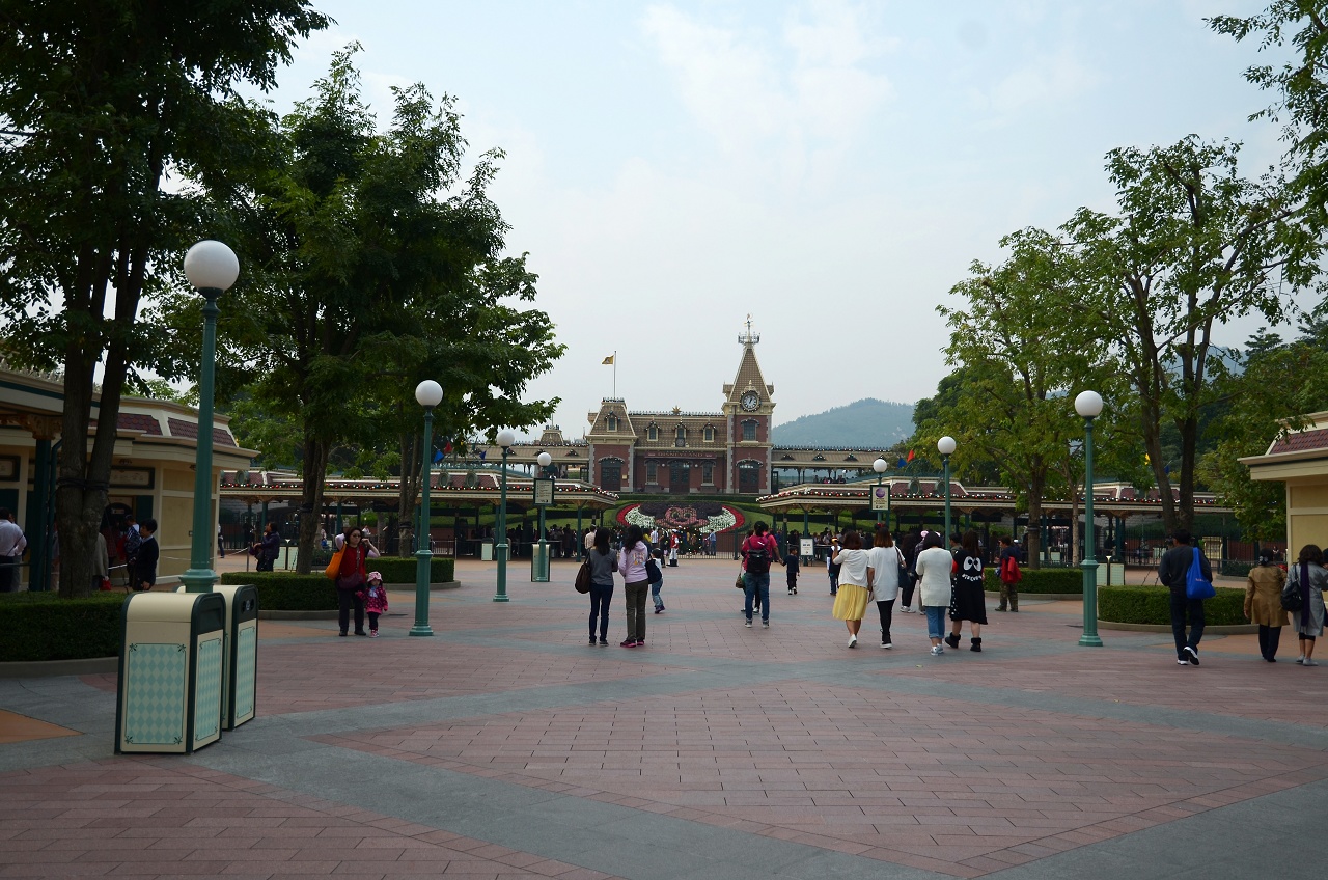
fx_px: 1104
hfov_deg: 62.0
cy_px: 440
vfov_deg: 43.4
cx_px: 664
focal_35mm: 30
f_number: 5
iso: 100
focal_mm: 20
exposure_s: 1/640
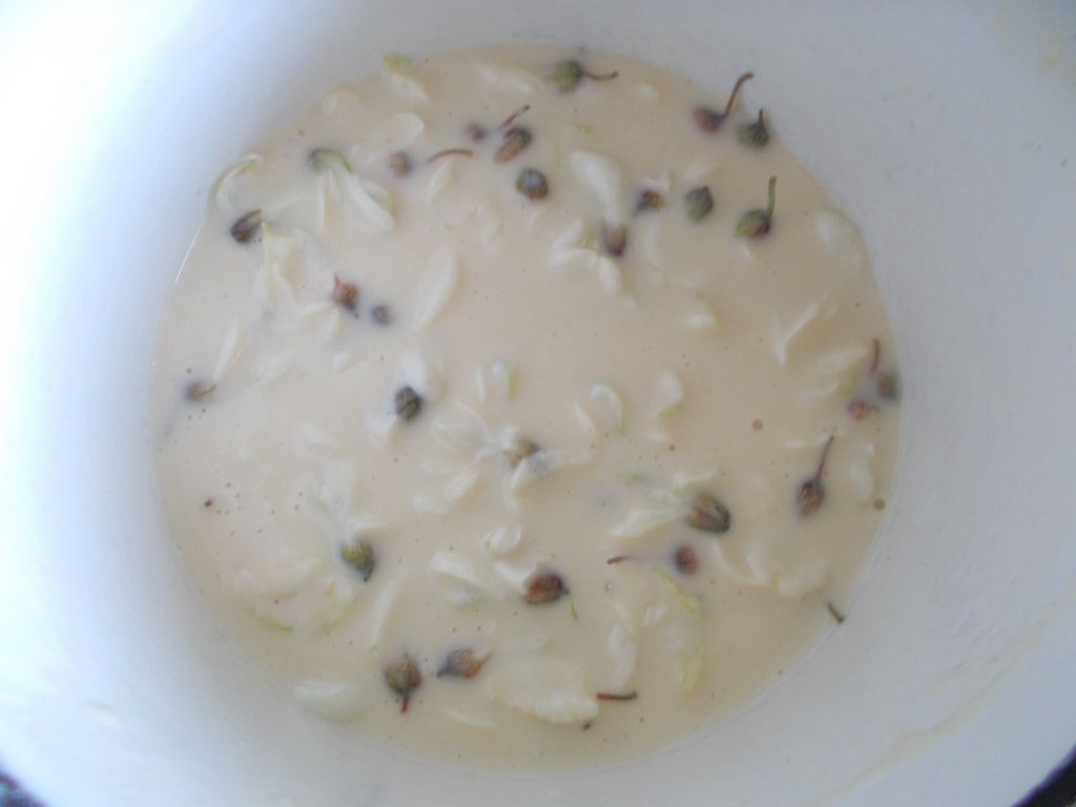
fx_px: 808
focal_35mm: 26
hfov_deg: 67.3
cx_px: 538
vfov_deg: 53.1
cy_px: 404
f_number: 3.2
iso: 125
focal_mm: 4.6
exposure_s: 1/25
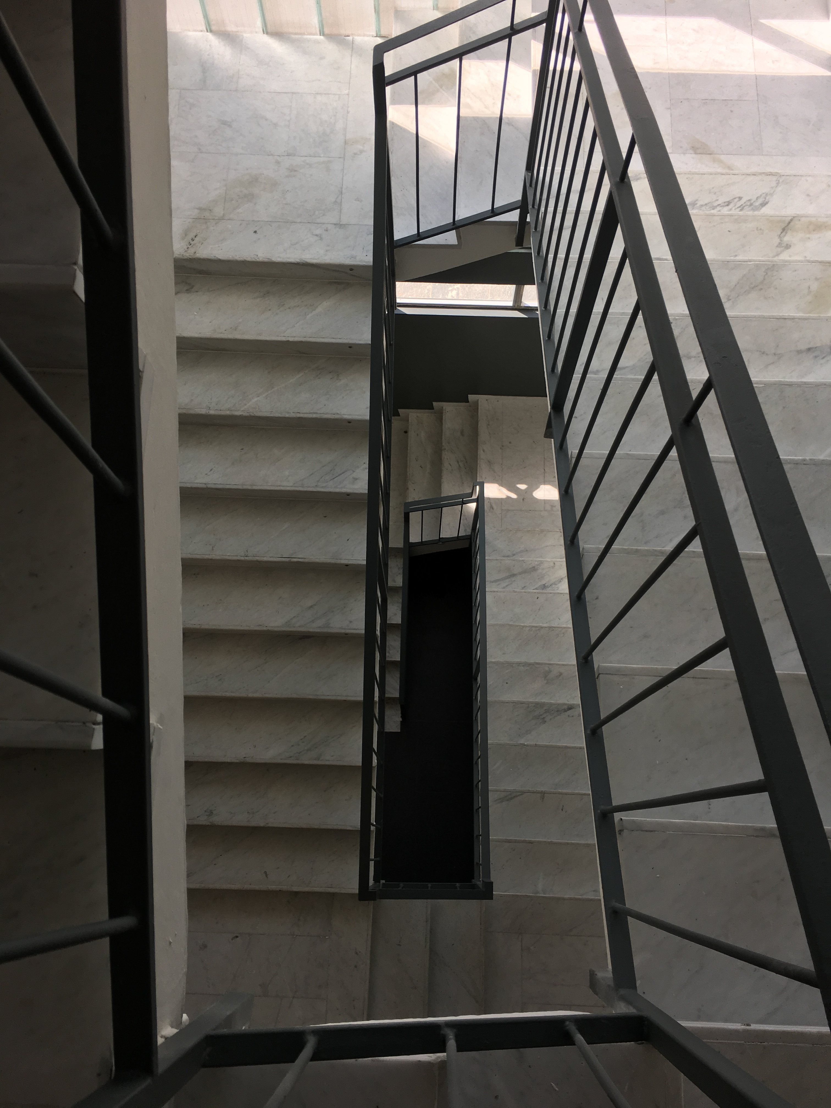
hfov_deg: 48.2
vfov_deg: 61.7
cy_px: 554
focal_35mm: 29
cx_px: 416
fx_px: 928
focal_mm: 4.15
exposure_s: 1/343
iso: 25
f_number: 2.2
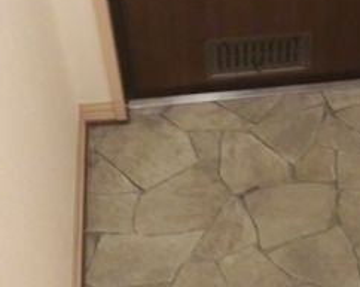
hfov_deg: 29.8
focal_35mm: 62
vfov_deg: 24.5
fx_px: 660
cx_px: 286
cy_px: 120
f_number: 3.2
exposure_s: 1/10
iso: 800
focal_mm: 4.3
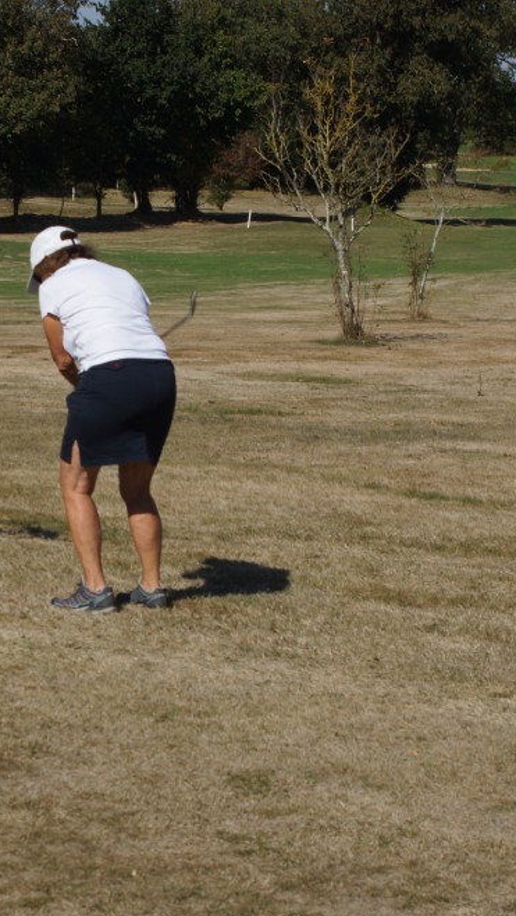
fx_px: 2669
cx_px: 83
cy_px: 463
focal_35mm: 110
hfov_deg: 11.0
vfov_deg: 19.5
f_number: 10
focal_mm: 45
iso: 100
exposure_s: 1/320
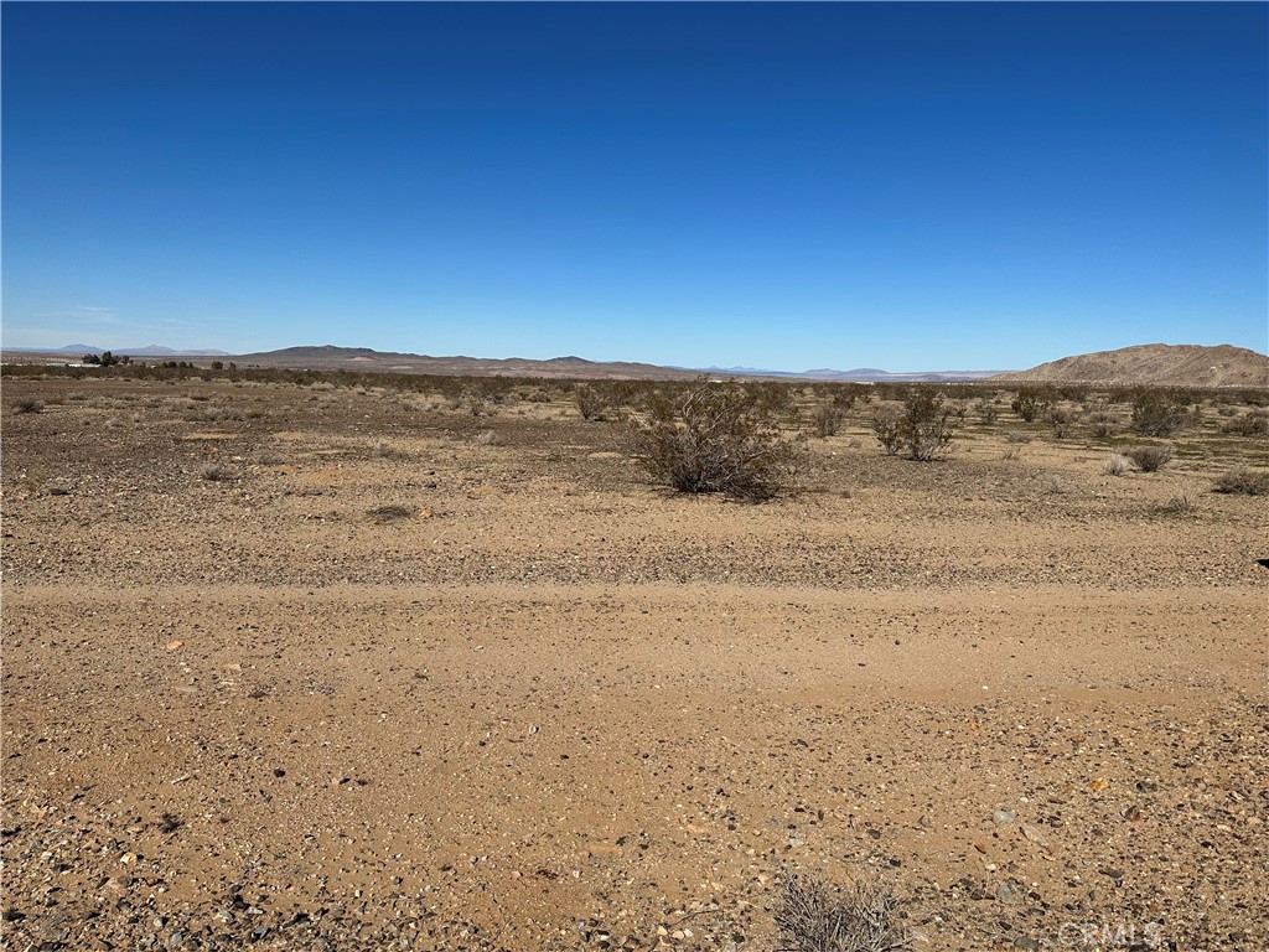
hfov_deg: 71.6
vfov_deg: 56.8
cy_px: 476
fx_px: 880
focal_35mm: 24
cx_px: 634
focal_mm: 6.86
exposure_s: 1/12048
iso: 80
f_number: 1.78
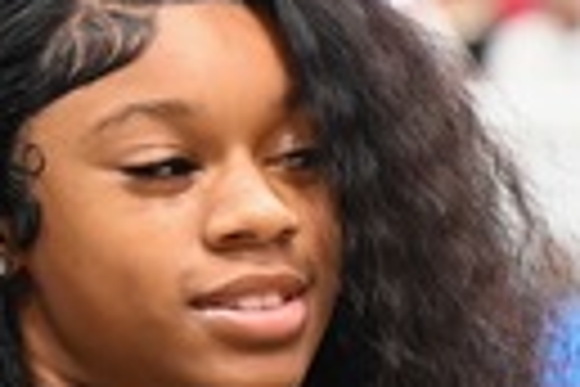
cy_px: 979
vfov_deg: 2.5
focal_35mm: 554
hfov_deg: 3.7
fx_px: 8925
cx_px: 715
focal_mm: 70
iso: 3600
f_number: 2.8
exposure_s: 1/60
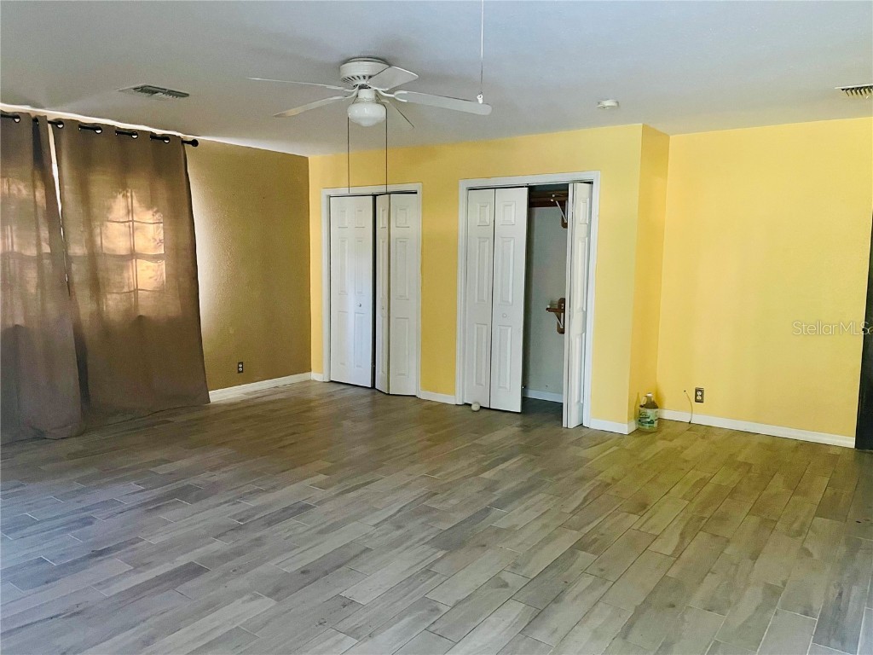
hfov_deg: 69.4
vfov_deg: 54.9
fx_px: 630
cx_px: 436
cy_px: 328
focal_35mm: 25
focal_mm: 5.1
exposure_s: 1/36
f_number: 1.6
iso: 640
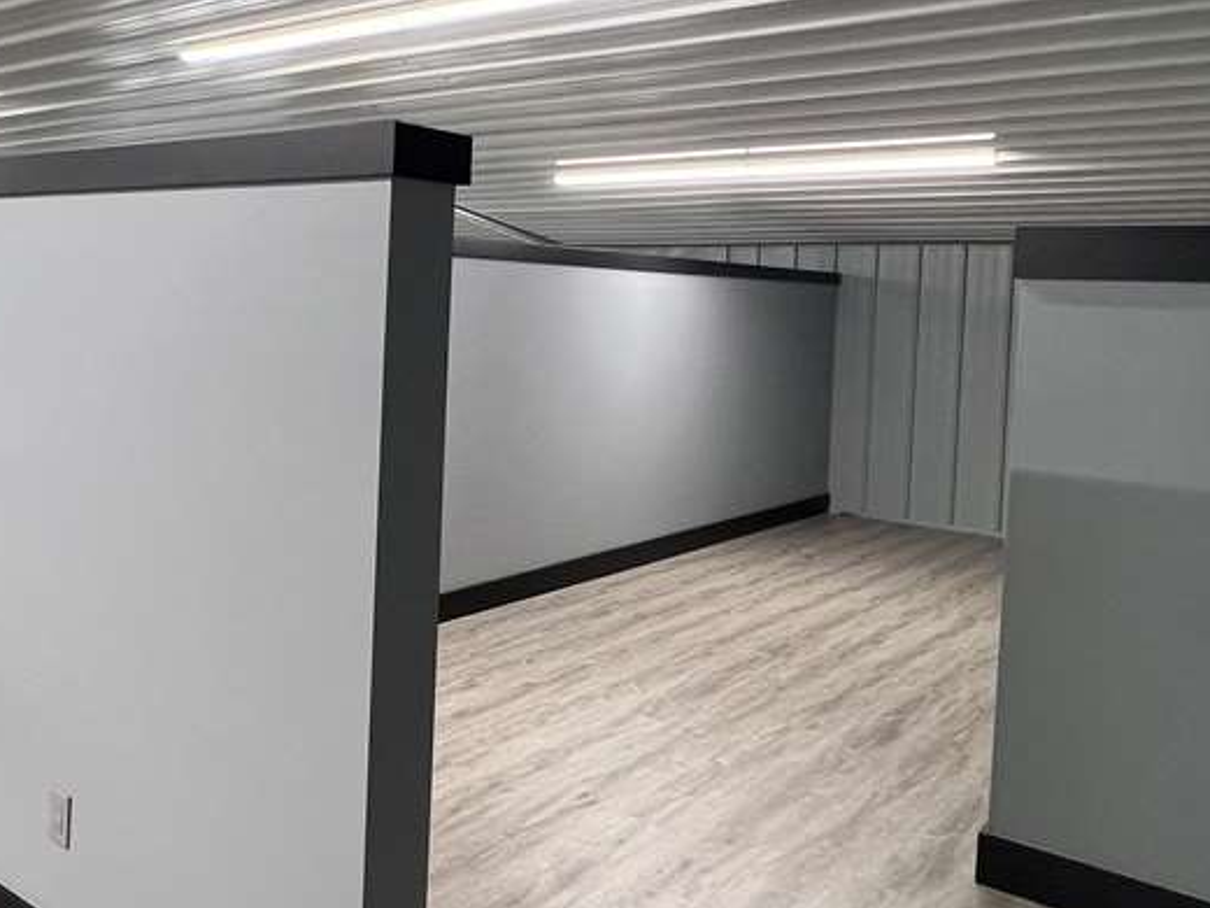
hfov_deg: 54.2
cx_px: 302
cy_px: 333
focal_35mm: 32
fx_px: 1119
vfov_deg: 43.8
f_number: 1.8
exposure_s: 1/100
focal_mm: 1.57
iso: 160
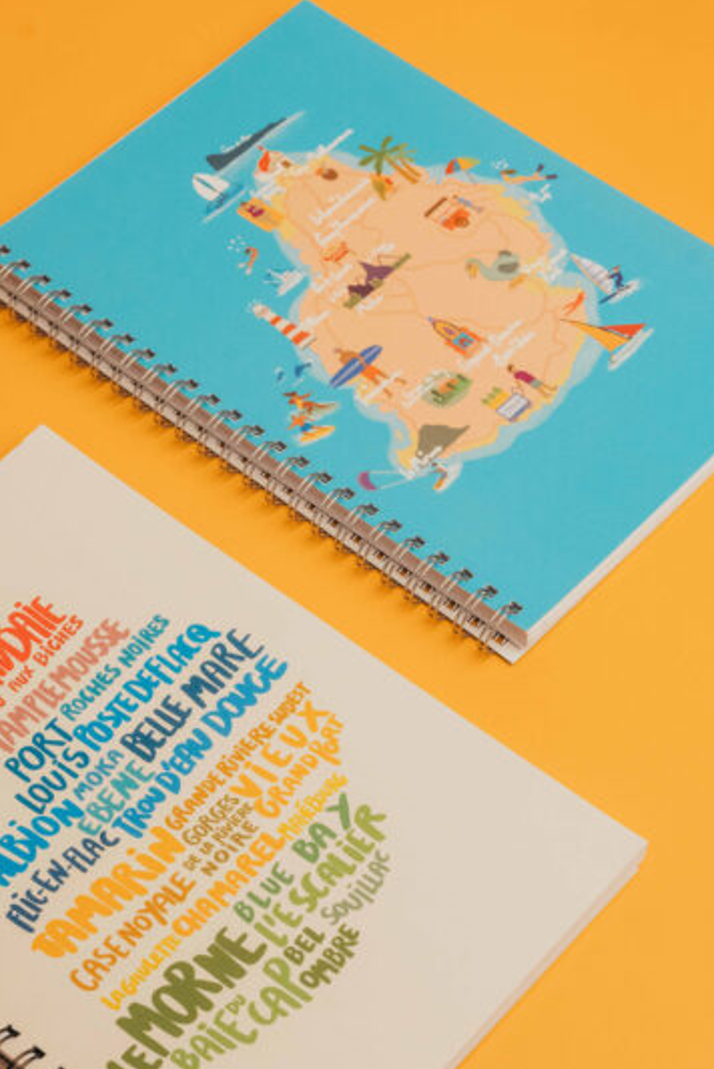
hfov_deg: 14.2
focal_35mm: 96
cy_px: 538
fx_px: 2852
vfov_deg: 21.2
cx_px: 218
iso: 1600
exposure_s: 1/200
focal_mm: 50
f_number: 11
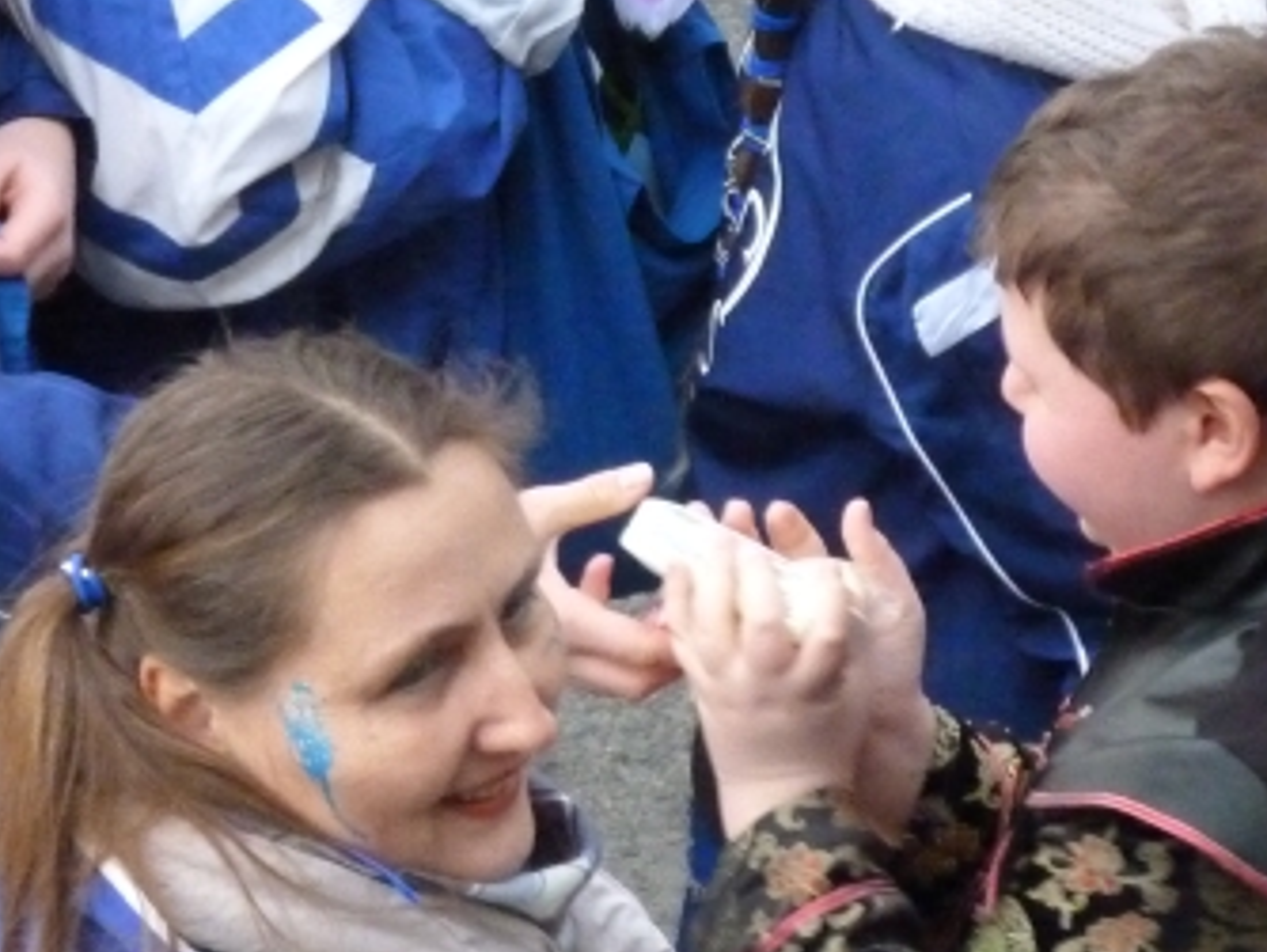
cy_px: -222
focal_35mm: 506
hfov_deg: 3.9
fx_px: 18534
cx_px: 156
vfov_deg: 2.9
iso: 800
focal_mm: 33.9
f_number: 3.8
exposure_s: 1/125
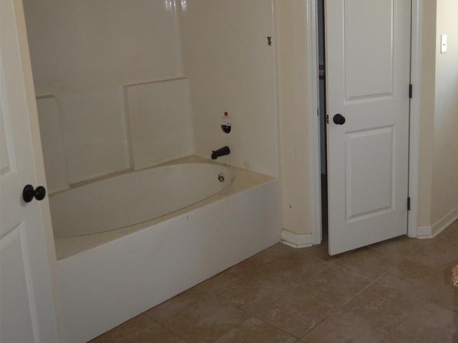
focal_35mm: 37
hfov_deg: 47.9
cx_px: 352
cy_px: 105
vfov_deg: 38.1
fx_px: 490
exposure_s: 1/30
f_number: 2.8
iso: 200
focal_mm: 4.3
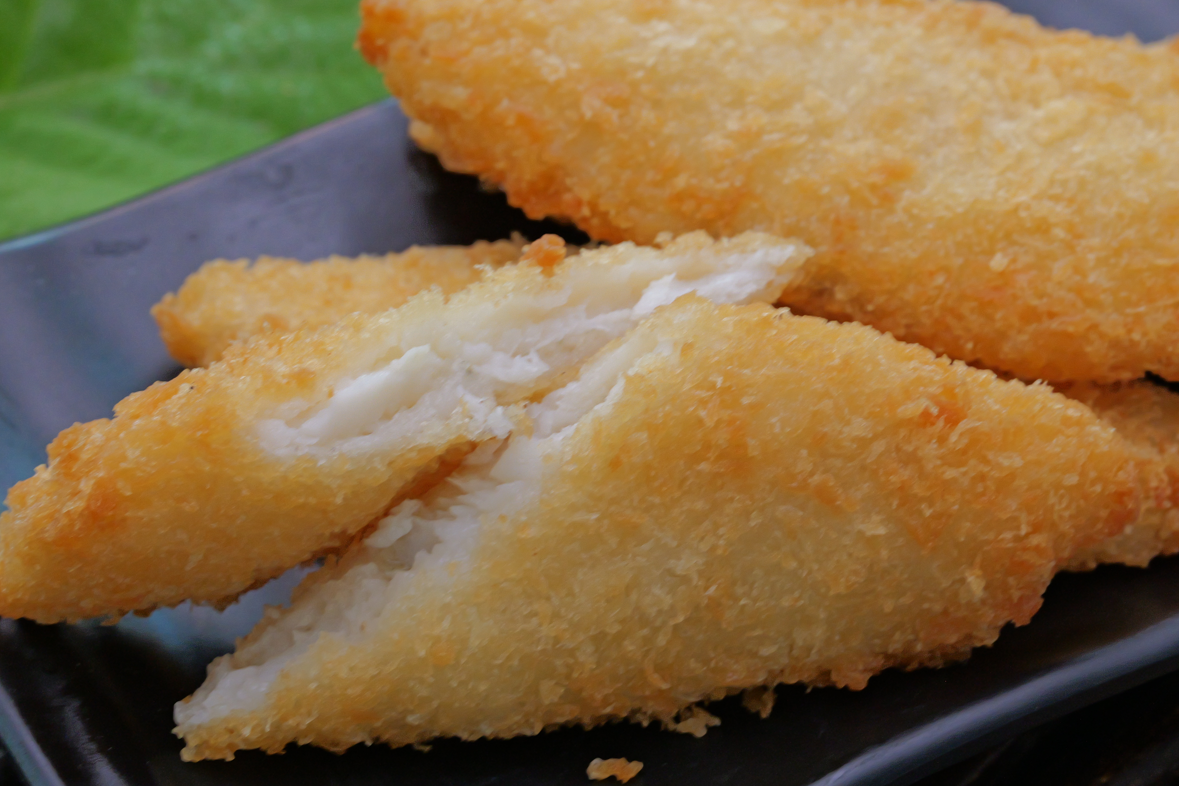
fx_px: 4519
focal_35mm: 138
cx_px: 683
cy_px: 325
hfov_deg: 14.9
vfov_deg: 9.9
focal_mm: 100
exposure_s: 1/100
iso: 2500
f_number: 11
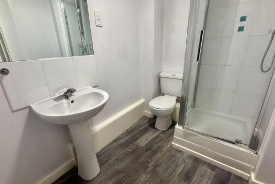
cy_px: 91
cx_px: 133
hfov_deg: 93.2
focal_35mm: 17
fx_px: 130
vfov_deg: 70.5
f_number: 2.2
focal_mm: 2.22
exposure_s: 1/100
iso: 200
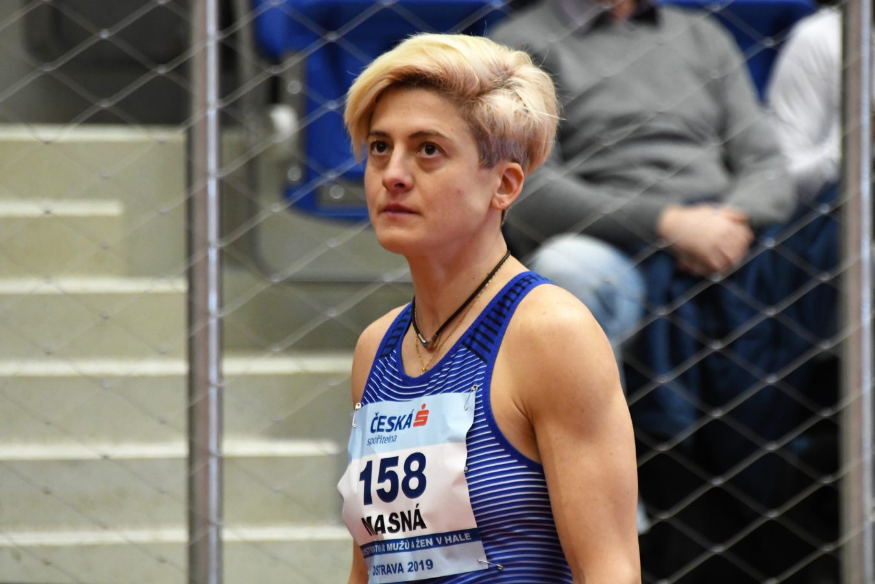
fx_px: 10939
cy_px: 292
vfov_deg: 3.1
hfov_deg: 4.6
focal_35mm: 450
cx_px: 438
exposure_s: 1/200
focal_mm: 300
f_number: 5.6
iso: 3200
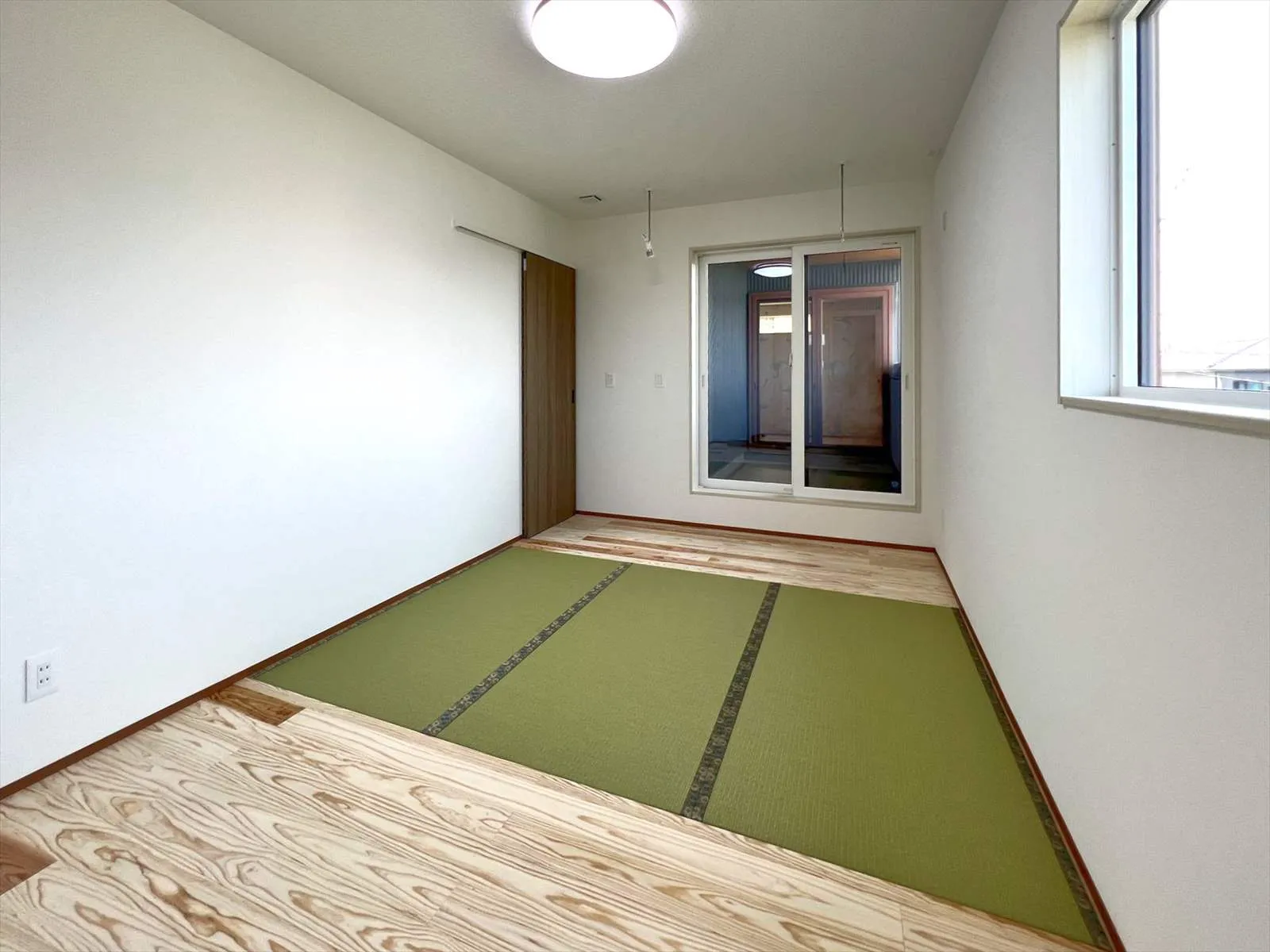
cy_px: 476
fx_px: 477
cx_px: 635
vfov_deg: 89.9
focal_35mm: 13
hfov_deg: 106.2
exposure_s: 1/100
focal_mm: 1.6
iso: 50
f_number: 1.8
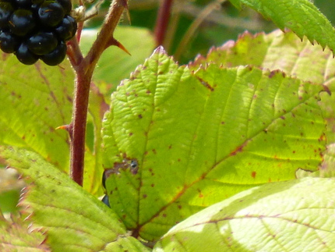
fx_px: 7204
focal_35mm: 744
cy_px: 20
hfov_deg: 2.7
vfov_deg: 2.0
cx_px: -13
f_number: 5.9
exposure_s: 1/125
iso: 125
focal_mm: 36
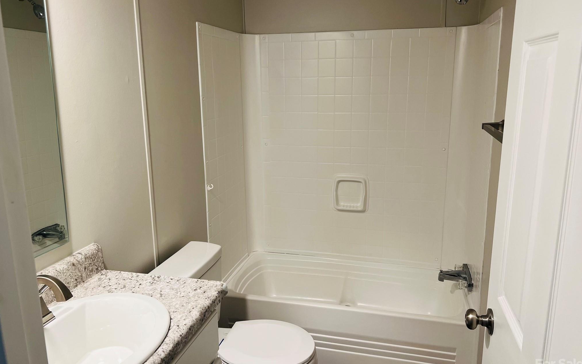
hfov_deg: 66.5
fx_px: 444
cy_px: 170
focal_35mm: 28
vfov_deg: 44.5
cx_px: 290
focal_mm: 5.7
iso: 64
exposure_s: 1/60
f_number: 1.5
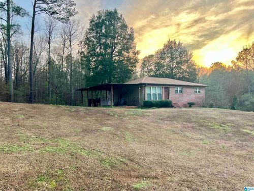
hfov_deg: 67.3
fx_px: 191
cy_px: 96
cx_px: 127
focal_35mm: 26
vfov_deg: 53.1
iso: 32
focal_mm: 5.7
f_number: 1.5
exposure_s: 1/135
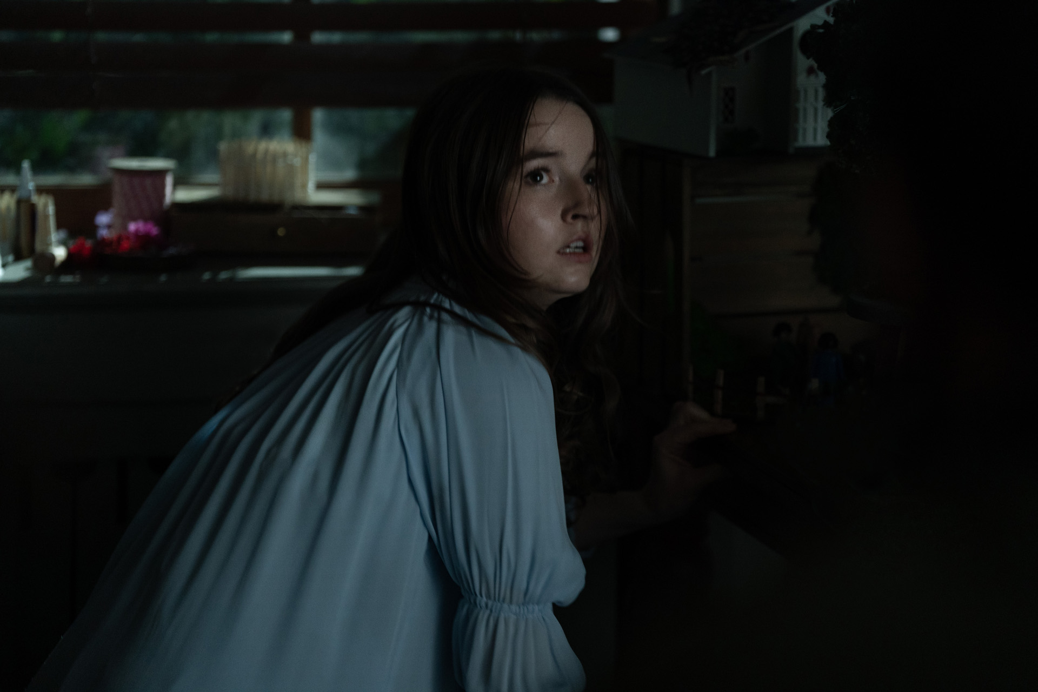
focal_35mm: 151
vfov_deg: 9.1
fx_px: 4353
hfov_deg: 13.6
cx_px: 519
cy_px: 346
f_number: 2.8
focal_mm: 151
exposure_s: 1/80
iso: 3200
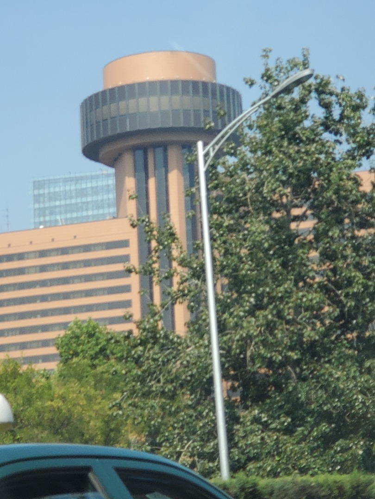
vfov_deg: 36.8
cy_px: 250
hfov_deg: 28.0
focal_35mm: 52
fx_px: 751
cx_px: 188
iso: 50
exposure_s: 1/426
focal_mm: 6
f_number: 2.4
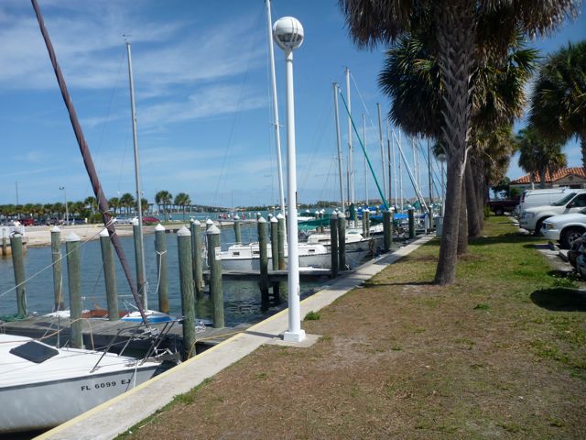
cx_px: 293
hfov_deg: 63.4
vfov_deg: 49.7
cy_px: 220
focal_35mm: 28
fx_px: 474
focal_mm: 4.9
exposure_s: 1/160
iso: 80
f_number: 10
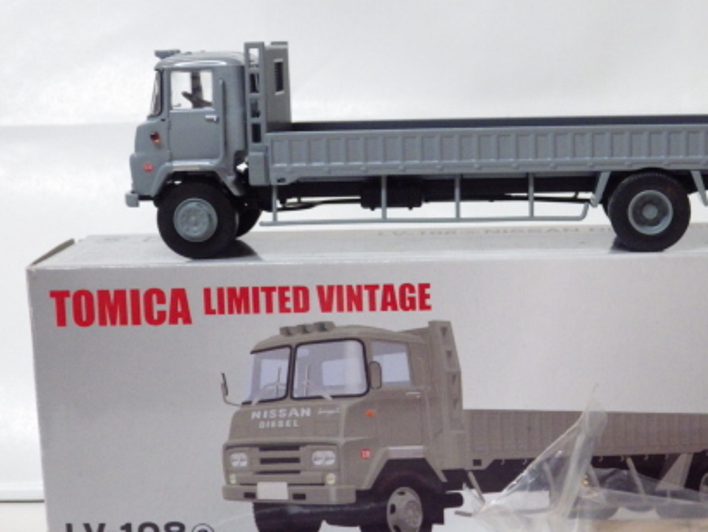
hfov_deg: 24.8
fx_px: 1596
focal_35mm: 78
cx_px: 501
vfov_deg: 18.9
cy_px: 297
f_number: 3.8
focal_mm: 9
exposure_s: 1/60
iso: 500
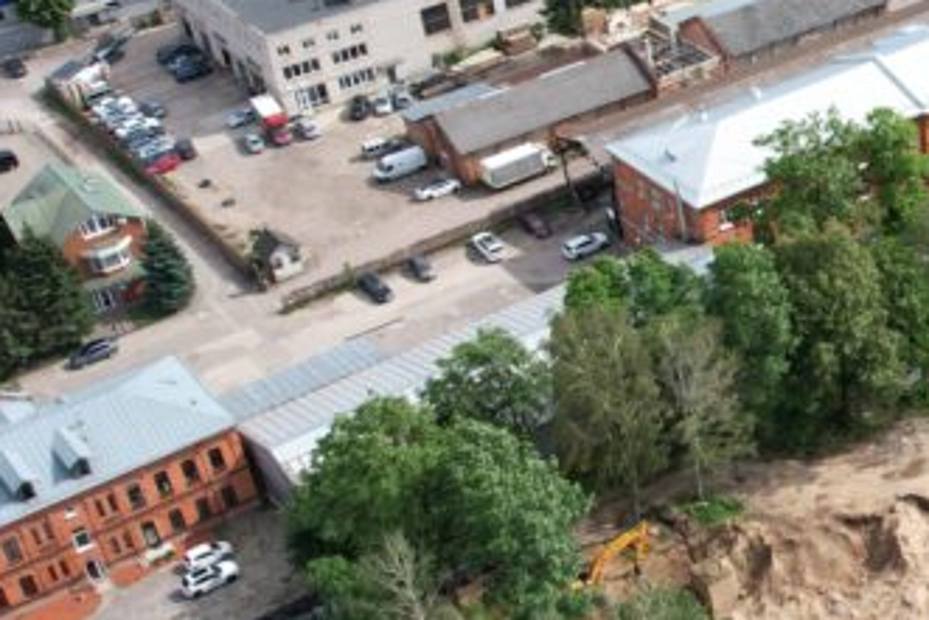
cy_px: 394
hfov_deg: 26.5
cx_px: 1097
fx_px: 1755
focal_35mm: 68
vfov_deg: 20.0
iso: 120
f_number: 2.8
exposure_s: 1/1250
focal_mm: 8.38
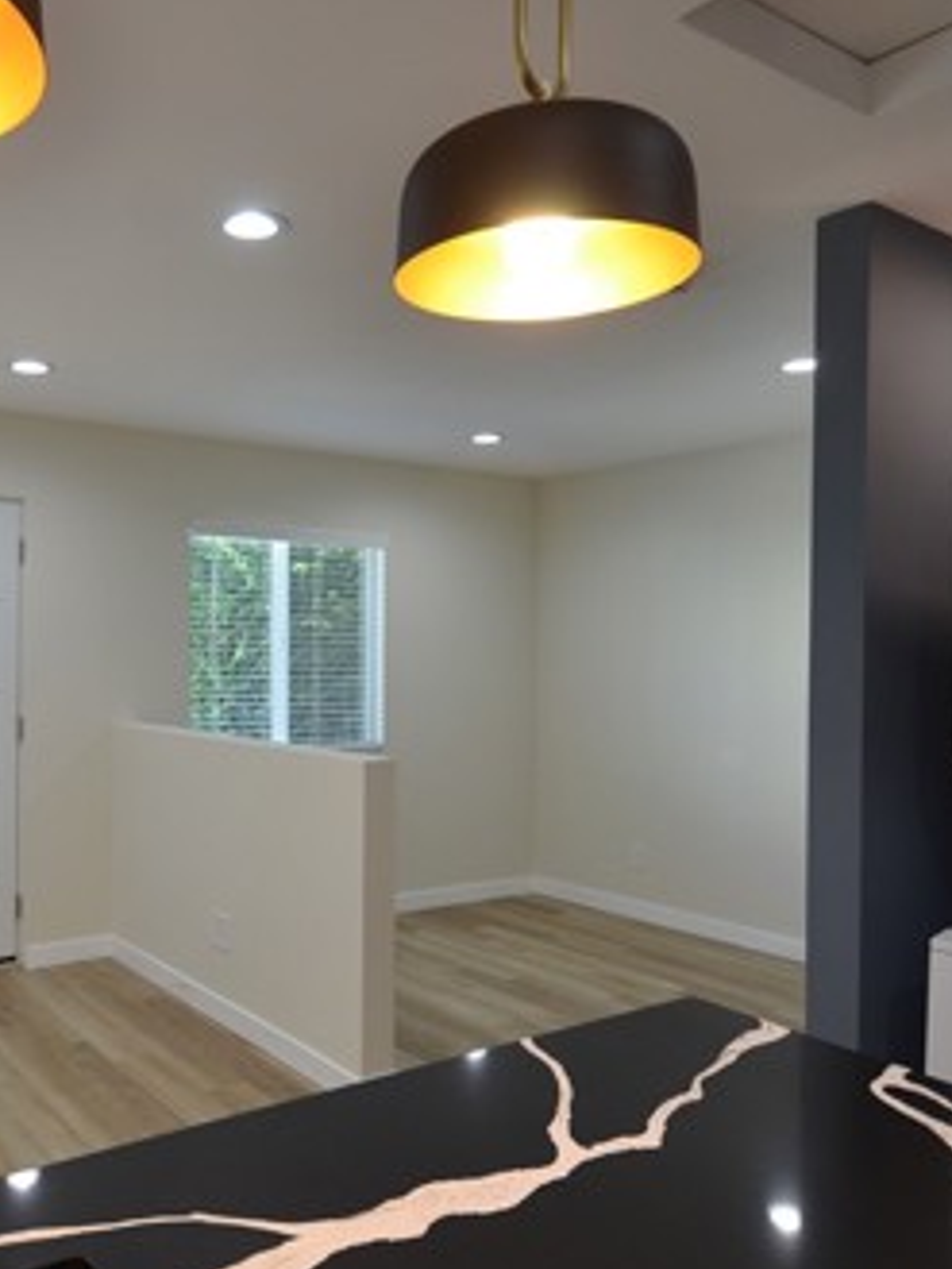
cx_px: 297
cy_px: 656
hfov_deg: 48.7
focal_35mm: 28
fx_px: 1026
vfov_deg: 63.4
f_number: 4.5
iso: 400
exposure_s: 1/80
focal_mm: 10
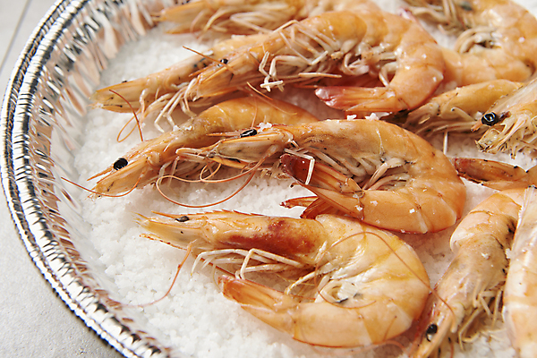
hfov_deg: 33.4
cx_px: 268
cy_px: 179
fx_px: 895
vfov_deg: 22.6
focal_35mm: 60
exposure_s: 1/125
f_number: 8
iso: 31
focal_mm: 60
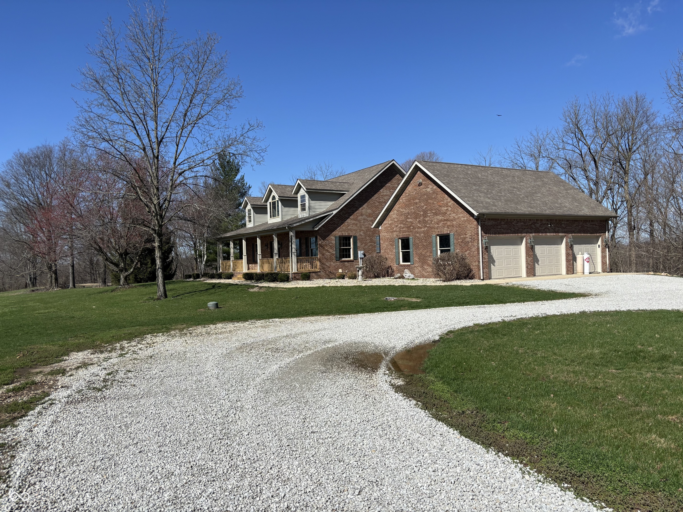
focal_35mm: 26
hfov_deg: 67.3
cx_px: 342
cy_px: 256
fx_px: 513
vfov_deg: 53.1
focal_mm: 5.96
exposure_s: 1/4630
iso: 50
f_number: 1.6
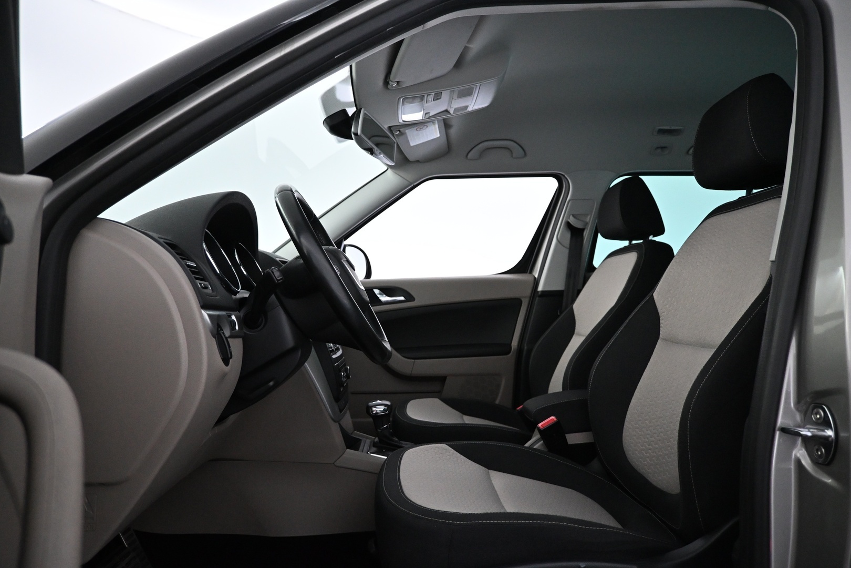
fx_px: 567
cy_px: 284
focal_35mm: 24
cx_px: 426
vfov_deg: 53.1
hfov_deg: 73.7
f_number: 3.5
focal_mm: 16
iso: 3200
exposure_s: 1/125
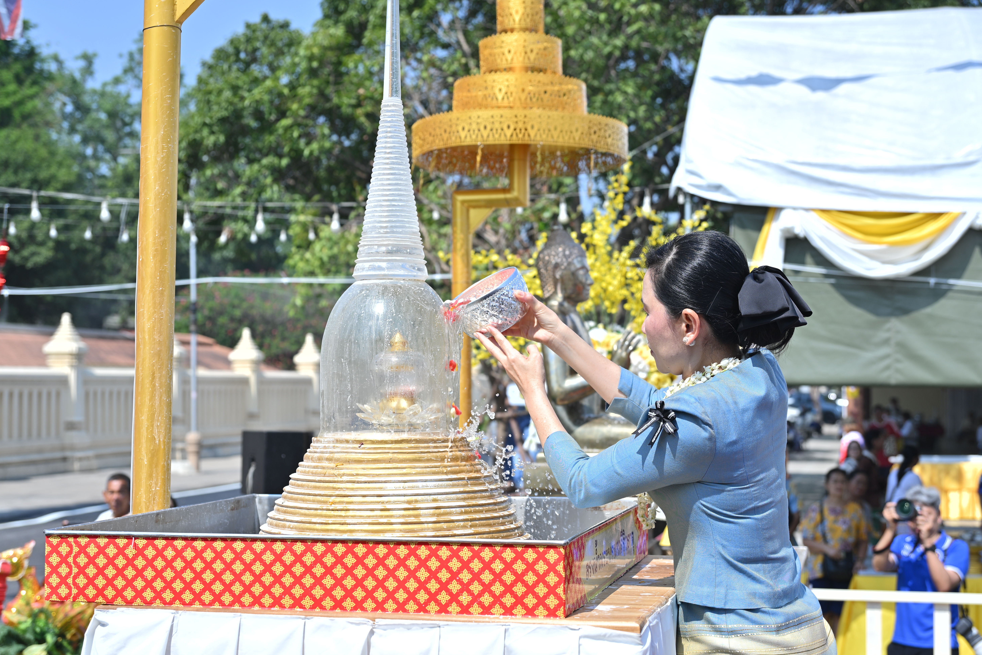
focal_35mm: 52
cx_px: 491
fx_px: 1418
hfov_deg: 38.2
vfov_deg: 26.0
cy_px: 328
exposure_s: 1/640
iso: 50
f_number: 4
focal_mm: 50
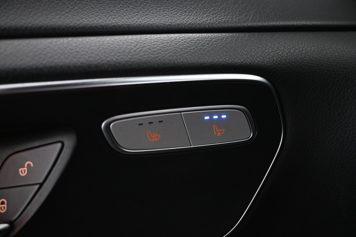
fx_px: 341
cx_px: 178
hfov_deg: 55.1
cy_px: 118
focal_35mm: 34
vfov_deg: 38.4
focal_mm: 23
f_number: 4.2
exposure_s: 1/20
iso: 1600
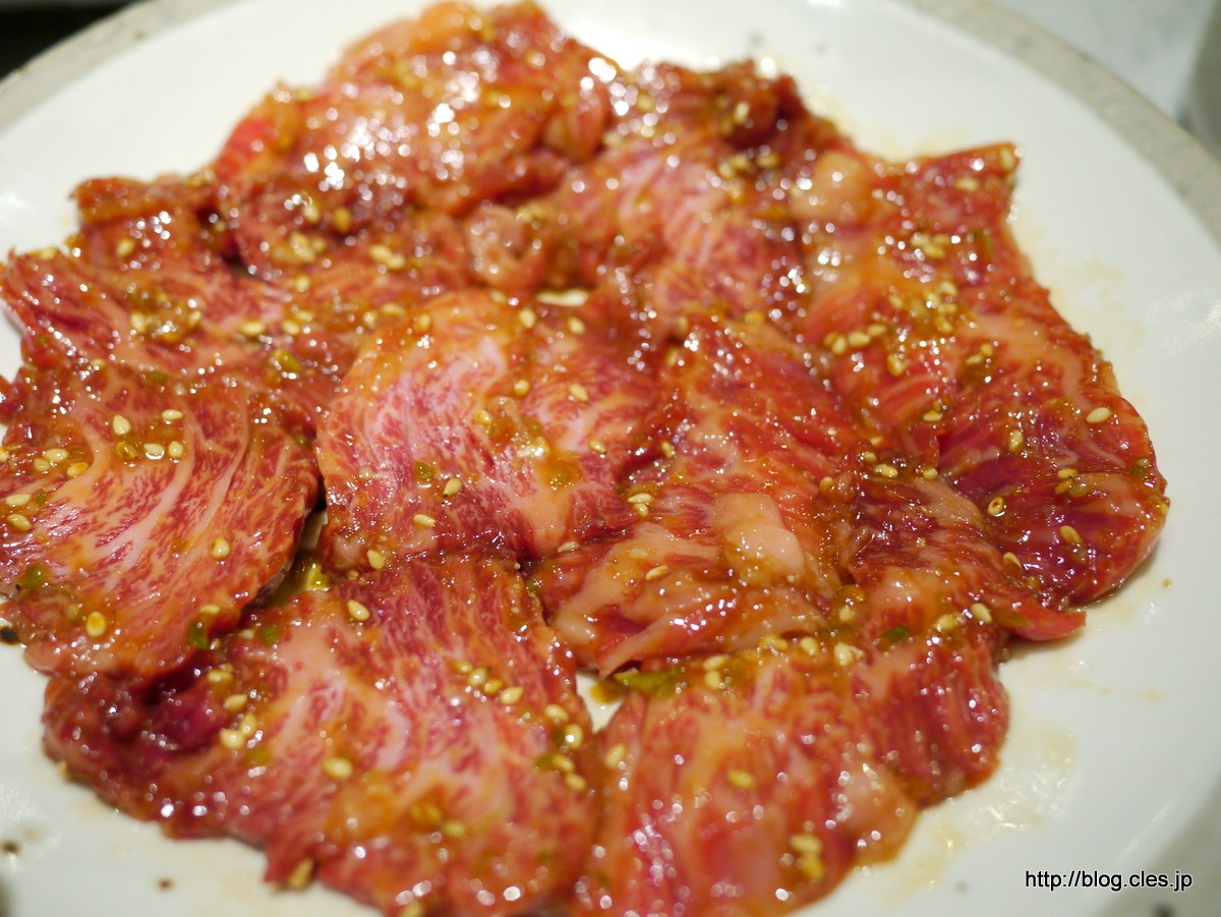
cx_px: 610
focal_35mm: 40
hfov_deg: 46.8
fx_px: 1411
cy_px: 458
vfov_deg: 36.0
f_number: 2.8
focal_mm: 20
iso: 320
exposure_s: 1/60
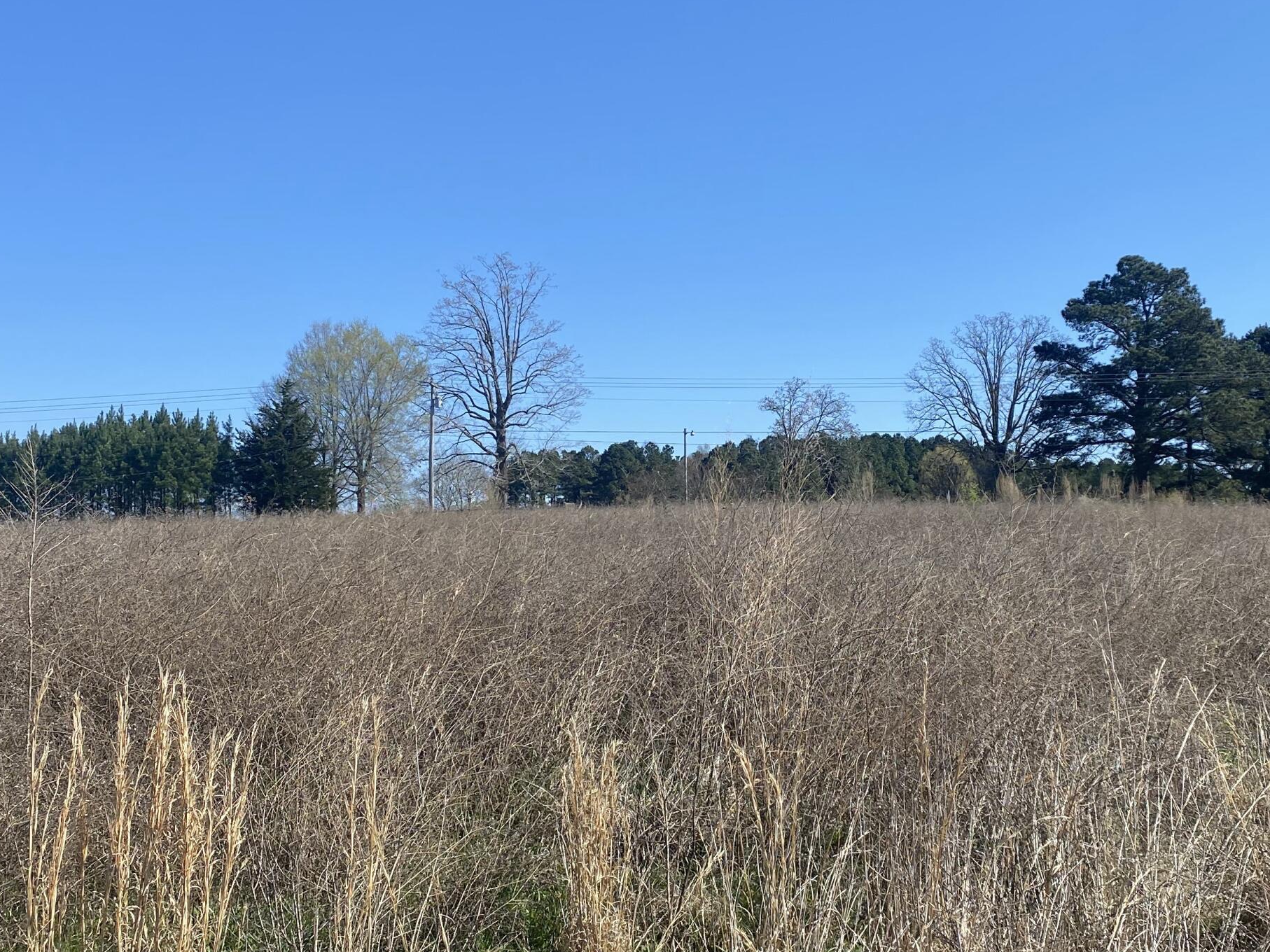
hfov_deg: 43.7
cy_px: 480
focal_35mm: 43
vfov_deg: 33.6
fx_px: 1577
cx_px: 730
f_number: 1.8
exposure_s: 1/2755
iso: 32
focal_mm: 4.25
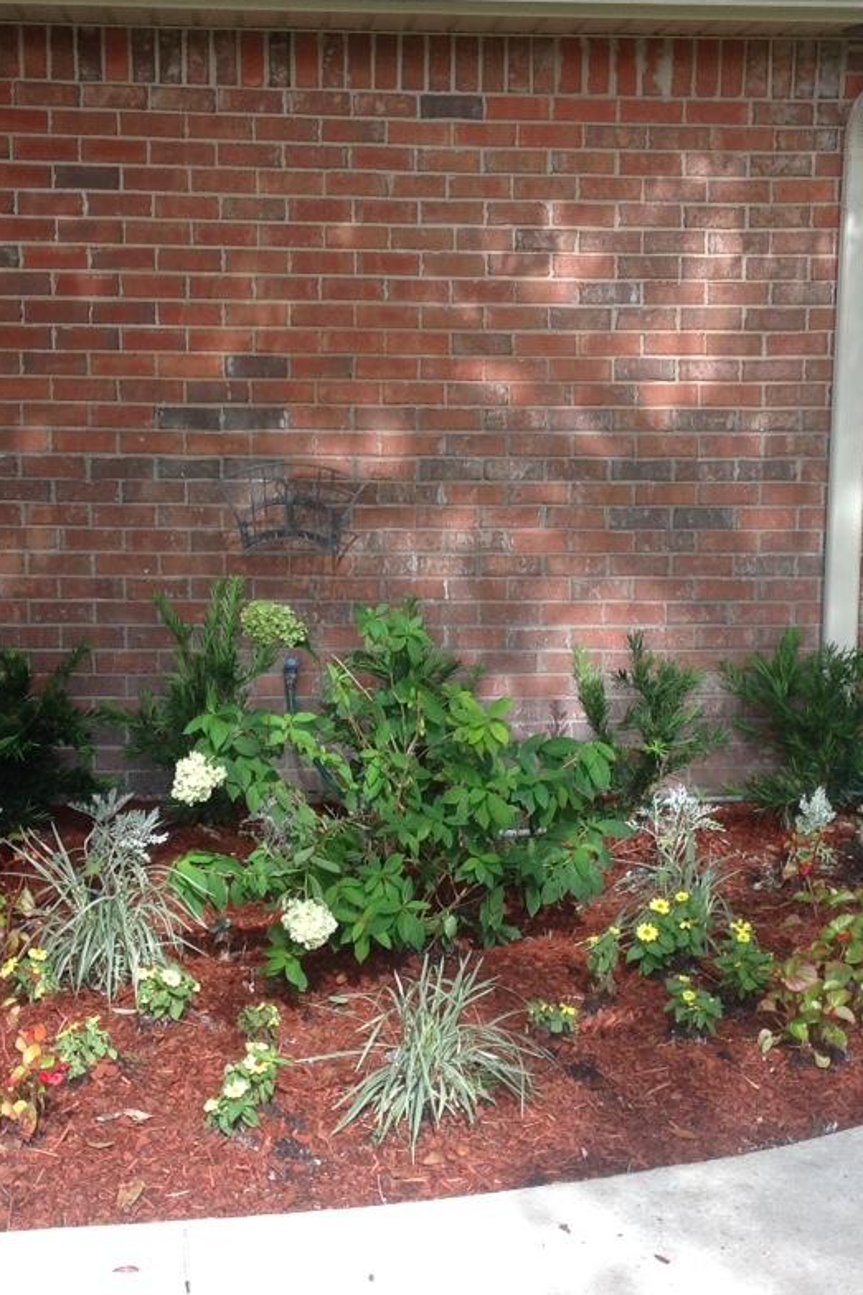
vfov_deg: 33.4
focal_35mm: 60
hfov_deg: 22.6
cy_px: 617
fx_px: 2158
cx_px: 429
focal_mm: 4.28
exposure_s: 1/234
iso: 50
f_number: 2.4
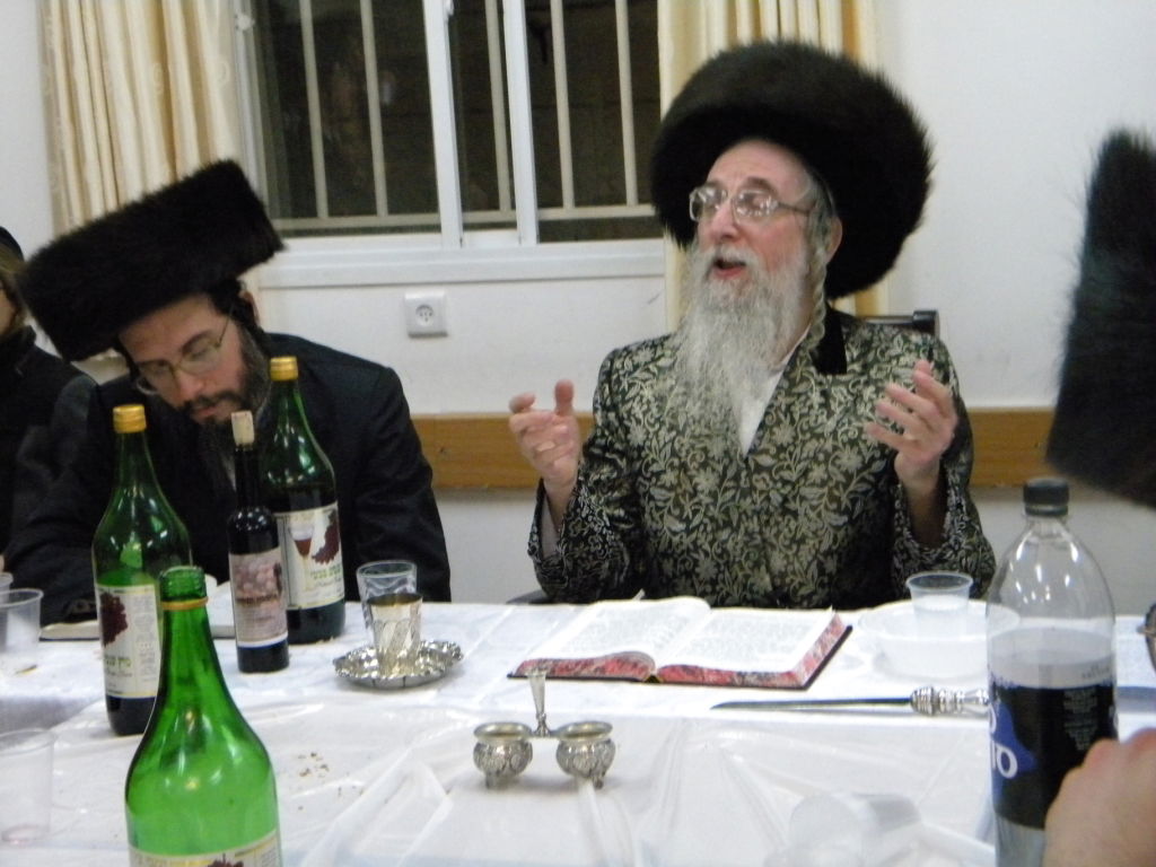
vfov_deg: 26.1
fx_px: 1870
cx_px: 578
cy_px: 434
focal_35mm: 56
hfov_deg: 34.3
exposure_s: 1/100
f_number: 4.1
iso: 800
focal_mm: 10.1
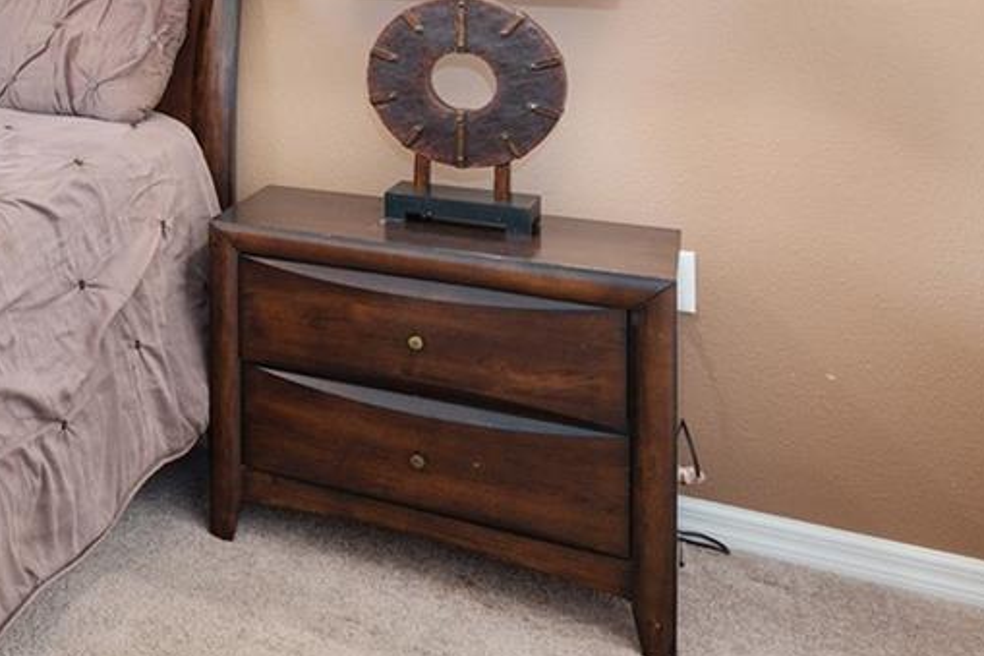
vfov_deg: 27.8
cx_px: -365
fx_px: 1202
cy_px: -68
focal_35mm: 44
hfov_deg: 31.4
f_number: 7.1
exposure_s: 1/4
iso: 320
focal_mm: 14
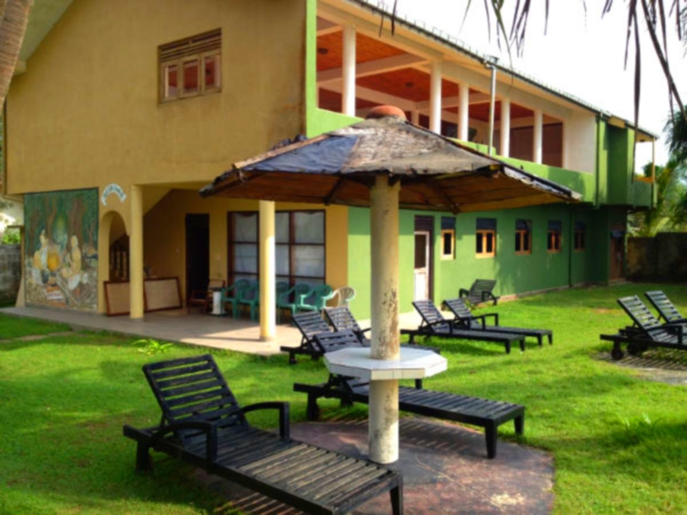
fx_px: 695
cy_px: 258
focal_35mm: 35
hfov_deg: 52.6
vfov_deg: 40.7
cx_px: 344
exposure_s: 1/920
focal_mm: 4.28
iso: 80
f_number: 2.4
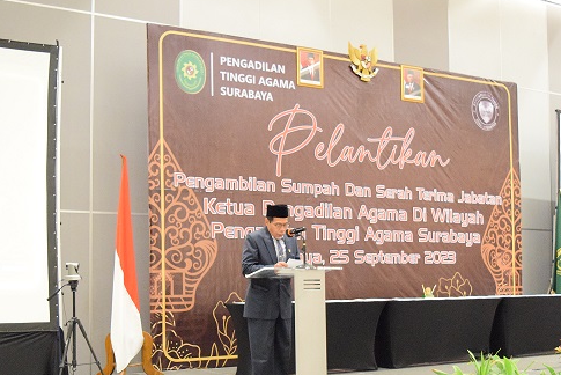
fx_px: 795
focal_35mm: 51
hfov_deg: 38.9
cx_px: 282
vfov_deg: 26.4
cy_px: 244
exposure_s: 1/50
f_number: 3.8
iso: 6400
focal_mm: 22
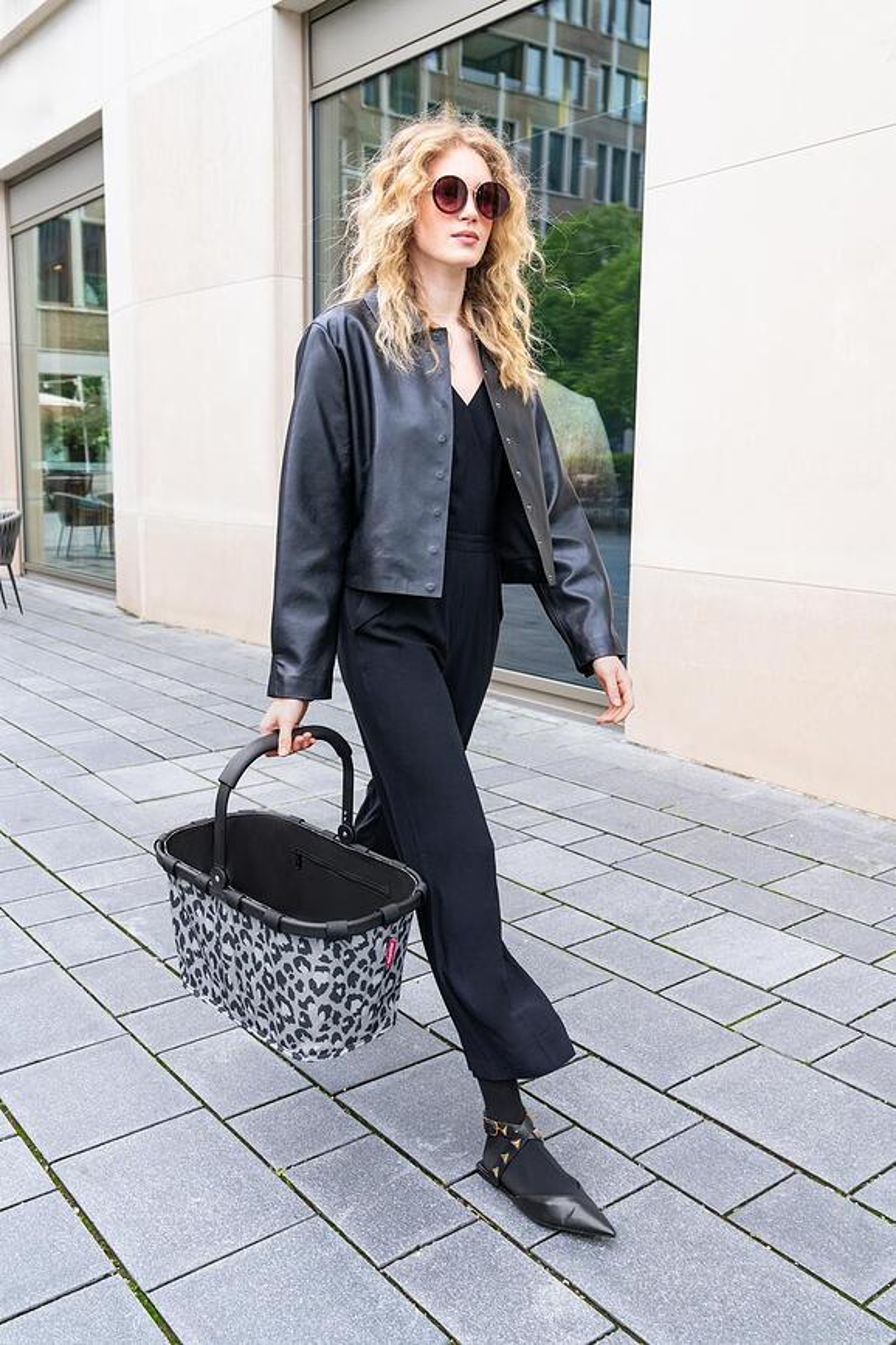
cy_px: 672
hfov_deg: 43.6
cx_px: 448
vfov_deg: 61.9
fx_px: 1120
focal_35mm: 30
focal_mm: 30
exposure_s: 1/500
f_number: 5.6
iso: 1600
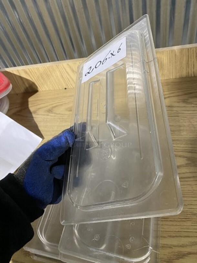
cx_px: 98
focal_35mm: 26
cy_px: 132
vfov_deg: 67.3
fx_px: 197
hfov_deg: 53.1
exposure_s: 1/60
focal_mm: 4.25
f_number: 1.8
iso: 500
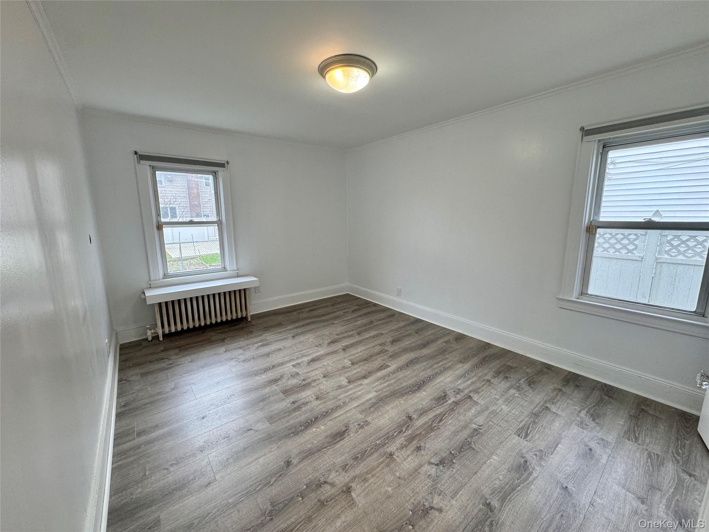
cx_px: 354
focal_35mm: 14
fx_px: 287
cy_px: 266
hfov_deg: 102.1
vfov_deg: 85.7
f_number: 2.2
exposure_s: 1/120
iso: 125
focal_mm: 2.22
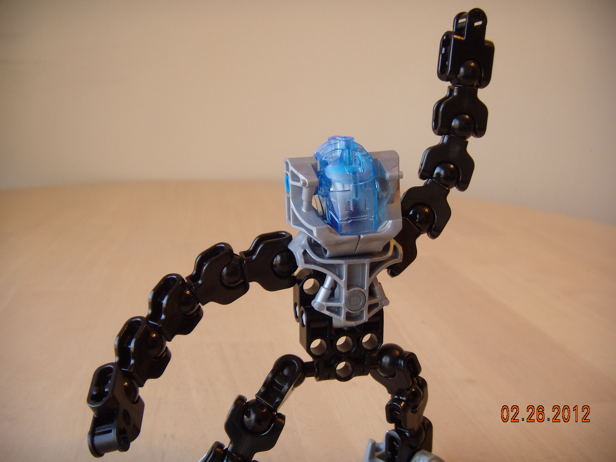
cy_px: 231
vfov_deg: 37.7
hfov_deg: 49.0
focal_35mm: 38
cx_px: 308
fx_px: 676
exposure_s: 1/30.3
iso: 92
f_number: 3.5
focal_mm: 6.4
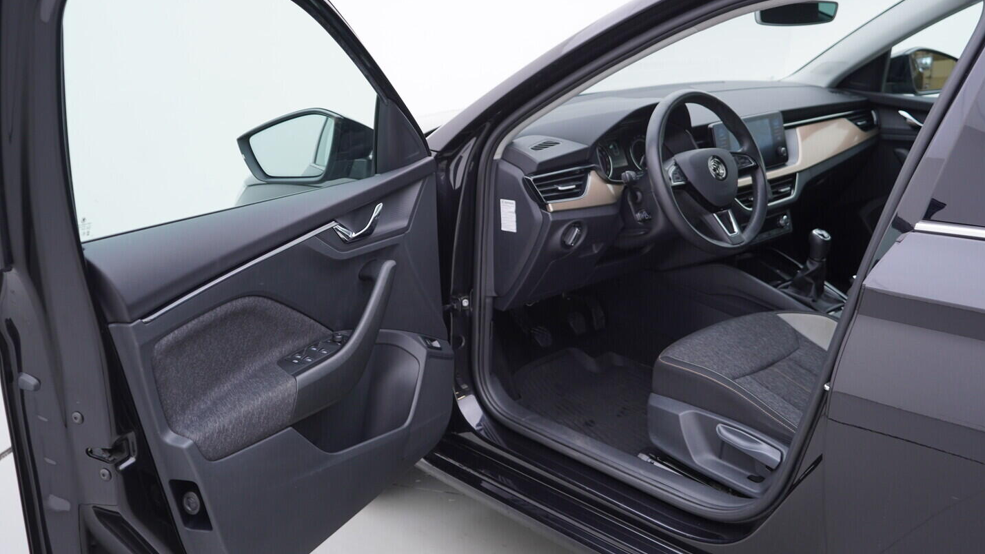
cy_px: 256
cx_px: 496
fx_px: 993
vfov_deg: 31.2
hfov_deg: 52.8
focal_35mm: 38
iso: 125
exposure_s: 1/50
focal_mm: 24
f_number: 3.2
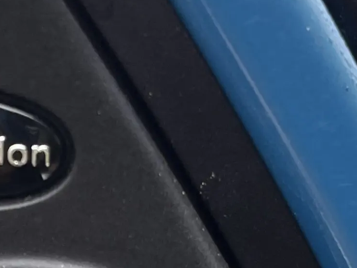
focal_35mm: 135
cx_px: 5
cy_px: 366
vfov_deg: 10.7
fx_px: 1392
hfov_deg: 14.4
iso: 50
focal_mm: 5.1
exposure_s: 1/122
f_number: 1.6
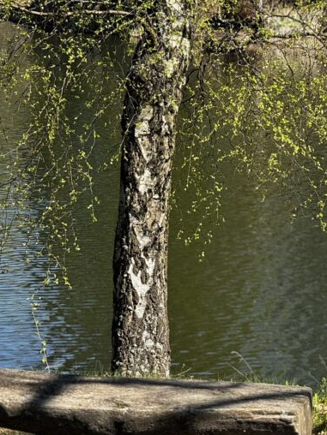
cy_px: 158
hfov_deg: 6.8
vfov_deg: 9.0
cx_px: 247
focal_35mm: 219
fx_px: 2758
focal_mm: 15.66
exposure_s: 1/444
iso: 50
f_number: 2.8
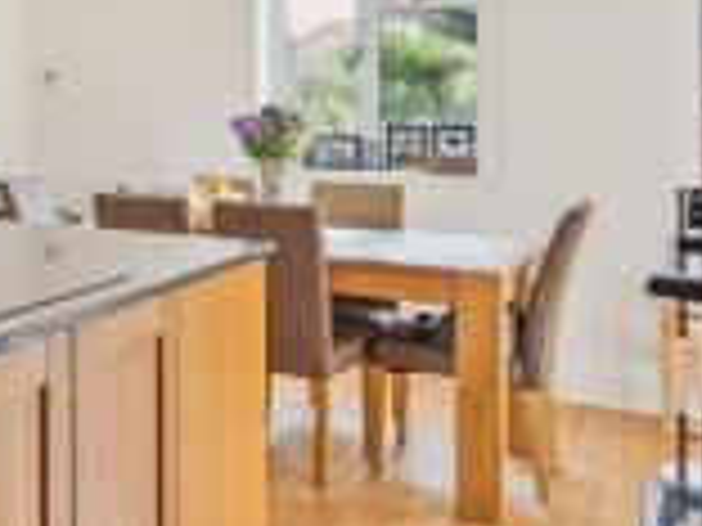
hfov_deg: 32.1
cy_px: 115
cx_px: -180
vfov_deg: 30.2
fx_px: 953
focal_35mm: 47
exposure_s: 1/13
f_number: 5.6
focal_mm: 16
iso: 320
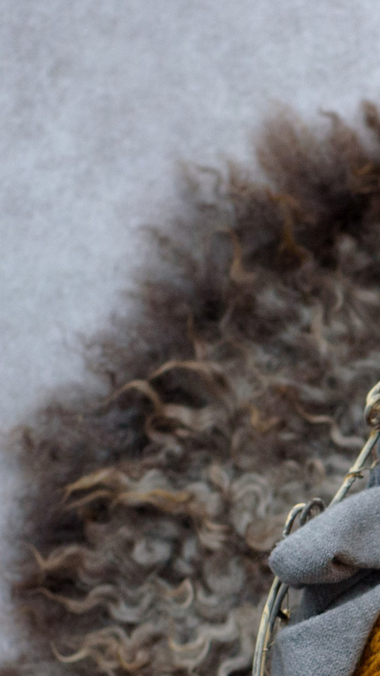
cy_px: 617
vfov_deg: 12.3
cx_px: 628
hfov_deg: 6.9
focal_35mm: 173
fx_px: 3099
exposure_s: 1/200
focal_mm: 50
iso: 1000
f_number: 2.5
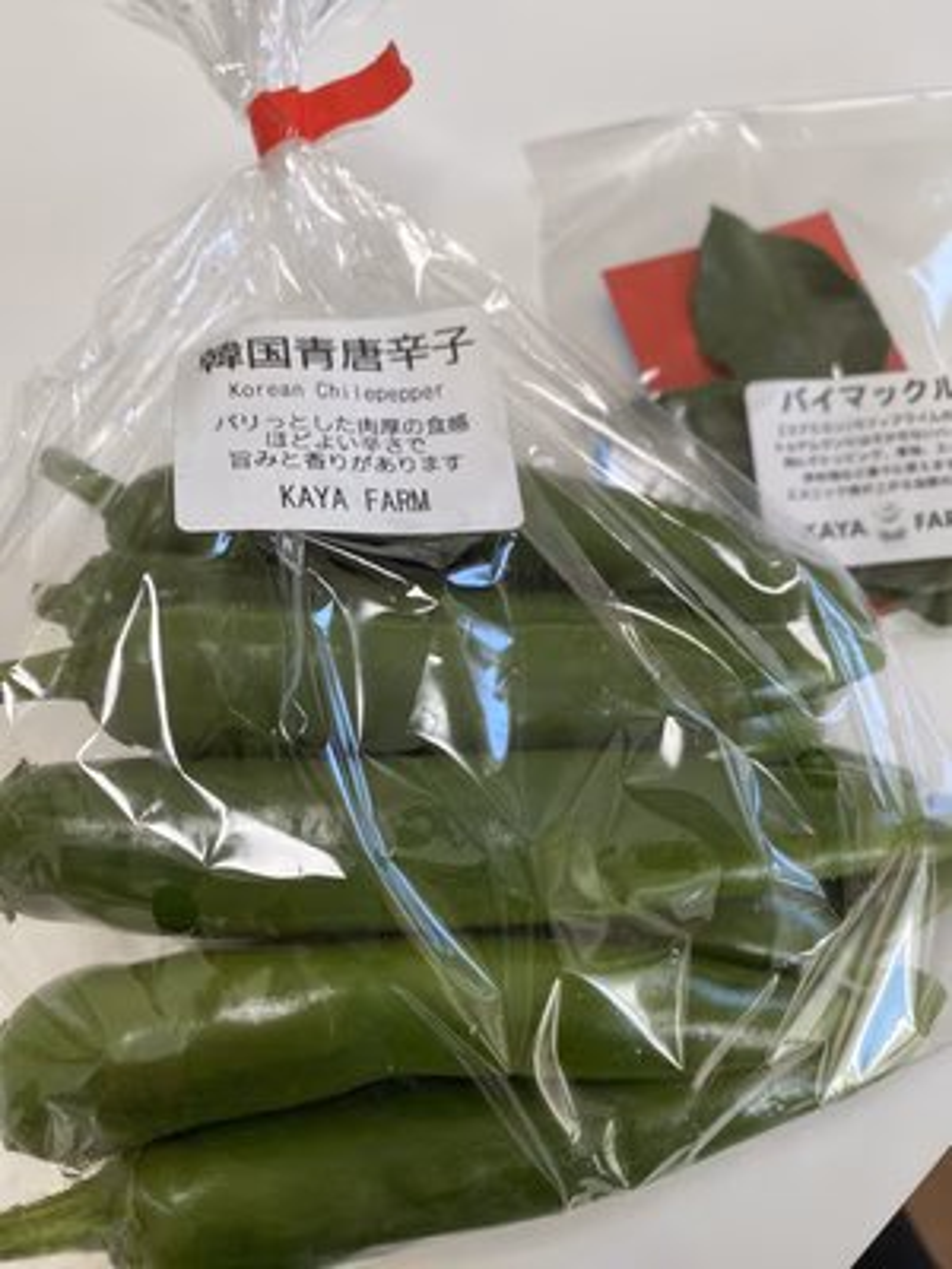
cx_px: 476
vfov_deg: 69.4
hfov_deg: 54.9
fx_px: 917
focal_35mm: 25
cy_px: 634
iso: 40
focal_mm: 4.25
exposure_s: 1/112
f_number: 1.8
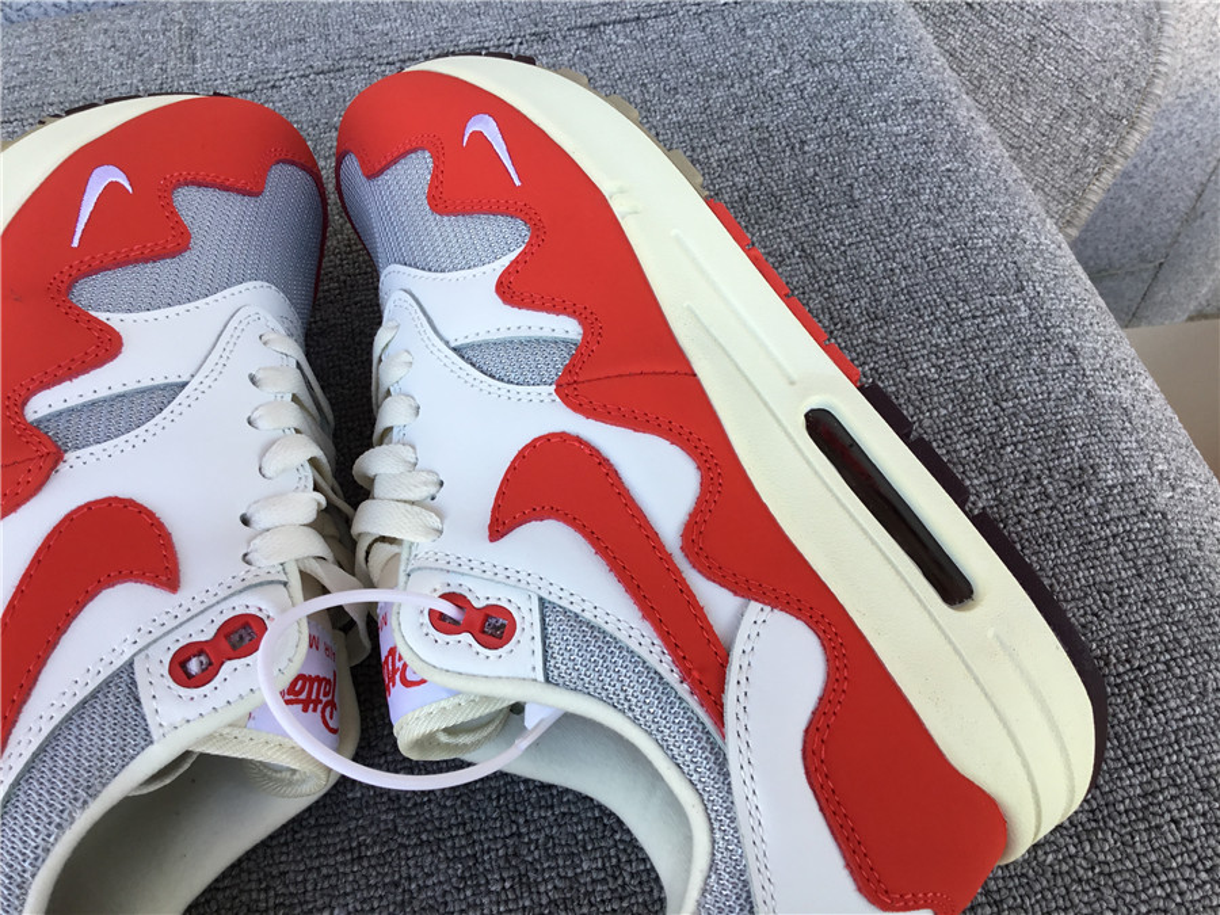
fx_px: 1093
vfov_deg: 45.4
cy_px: 458
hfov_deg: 58.4
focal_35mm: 31
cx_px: 610
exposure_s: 1/100
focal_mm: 3.3
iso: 25
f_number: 2.4
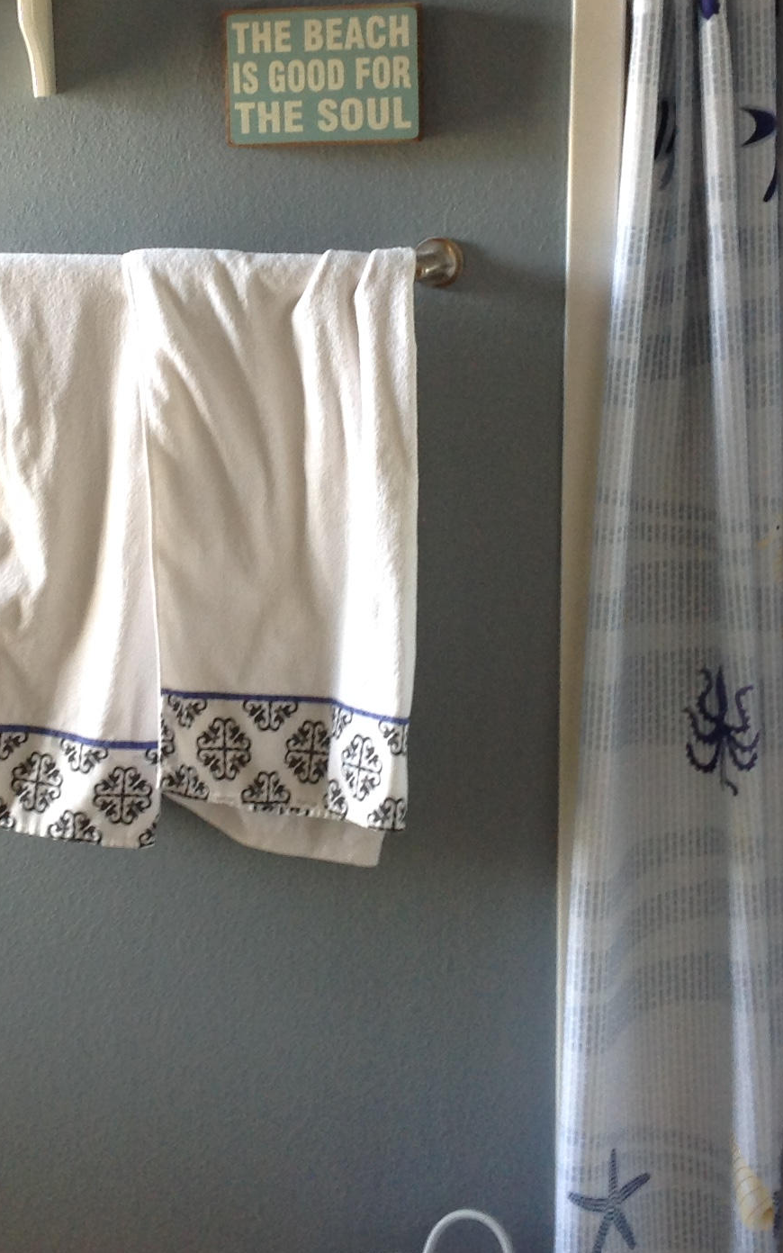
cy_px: 428
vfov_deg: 29.6
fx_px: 2356
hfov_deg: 18.7
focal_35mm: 69
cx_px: 196
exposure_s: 1/15
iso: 80
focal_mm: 4.28
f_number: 2.4
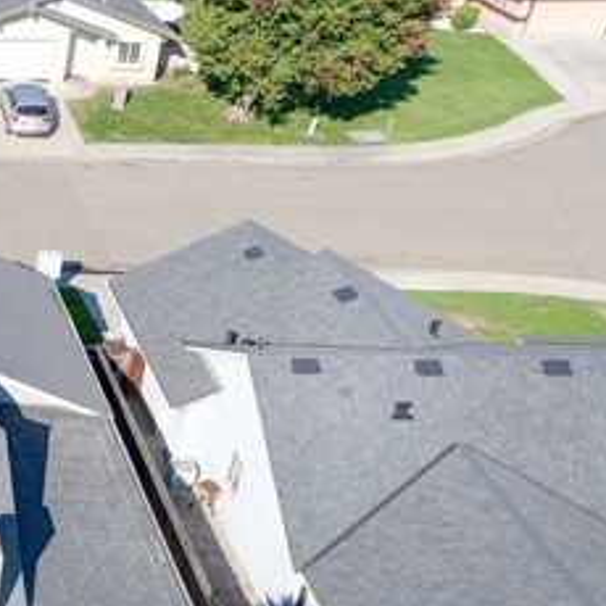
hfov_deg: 24.7
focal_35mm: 59
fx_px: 1169
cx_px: -211
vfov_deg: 27.6
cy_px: 586
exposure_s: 1/1600
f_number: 2.8
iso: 110
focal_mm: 12.3
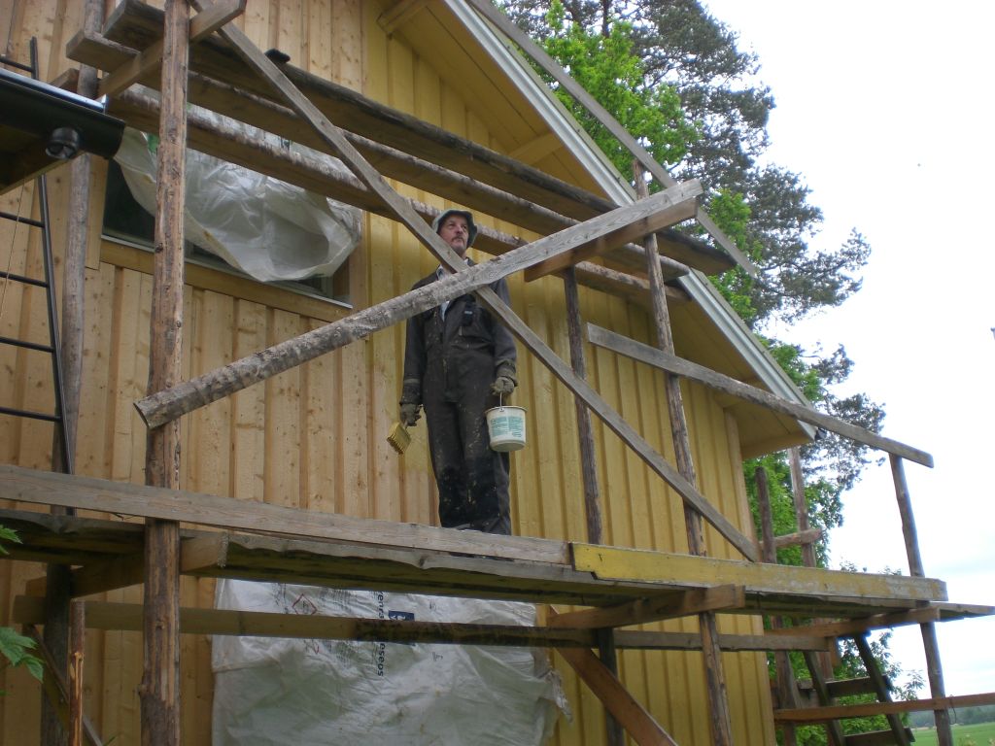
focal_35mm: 38
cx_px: 498
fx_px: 1092
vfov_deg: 37.7
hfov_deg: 49.0
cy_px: 373
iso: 50
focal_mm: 6.3
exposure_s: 1/160
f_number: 3.1
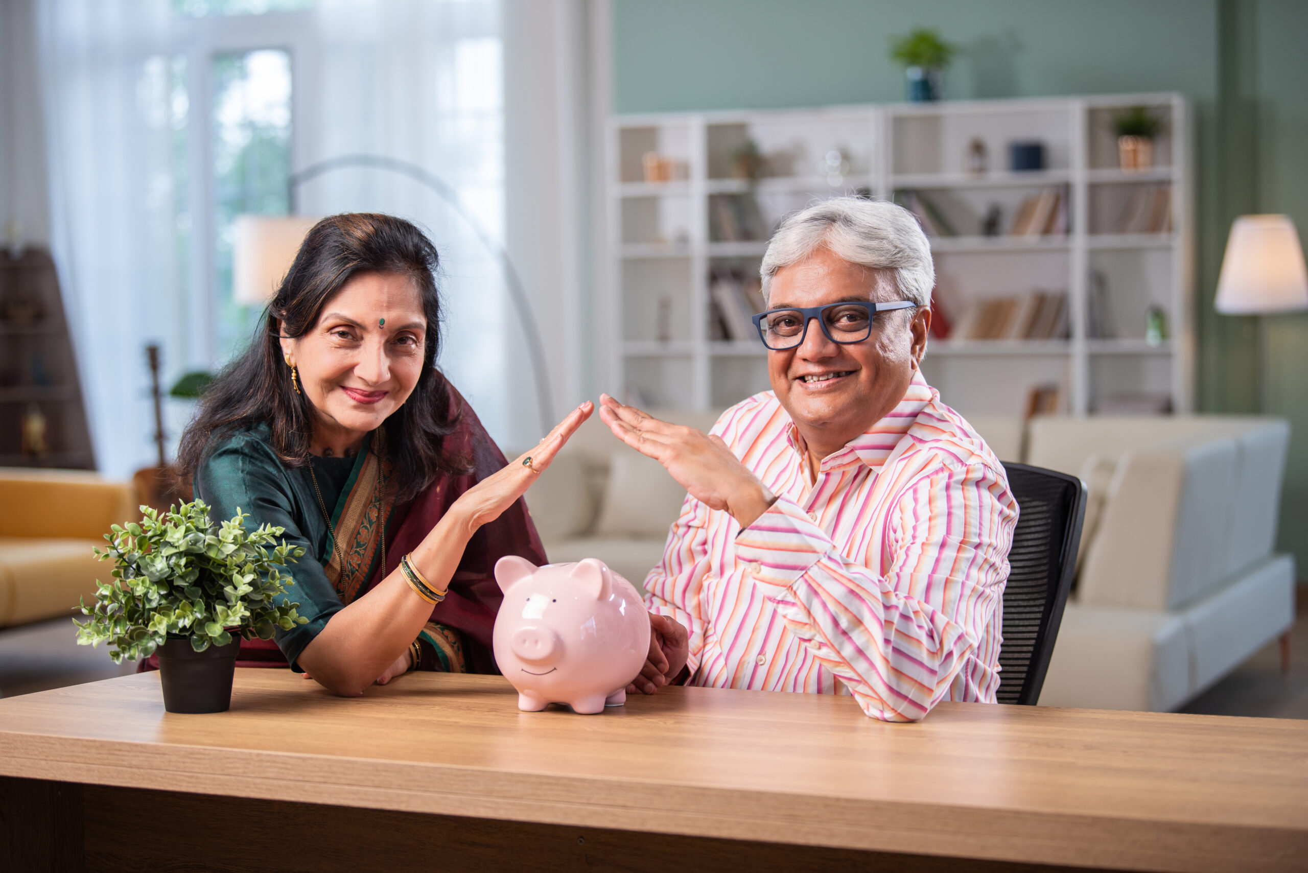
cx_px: 654
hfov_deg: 28.8
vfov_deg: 19.5
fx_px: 2544
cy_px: 436
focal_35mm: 70
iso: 160
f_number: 3.2
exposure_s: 1/125
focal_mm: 70
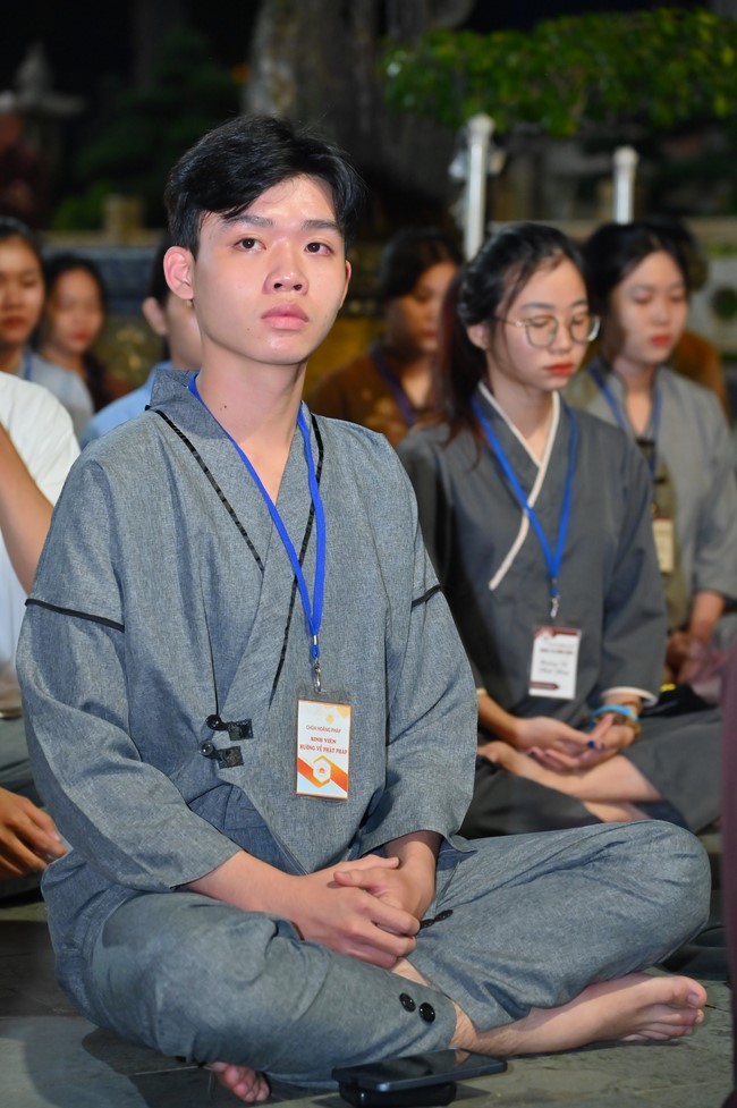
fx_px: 3690
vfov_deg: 17.1
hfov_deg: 11.4
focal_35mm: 120
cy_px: 554
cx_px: 368
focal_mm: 120
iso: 2500
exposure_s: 1/100
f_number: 5
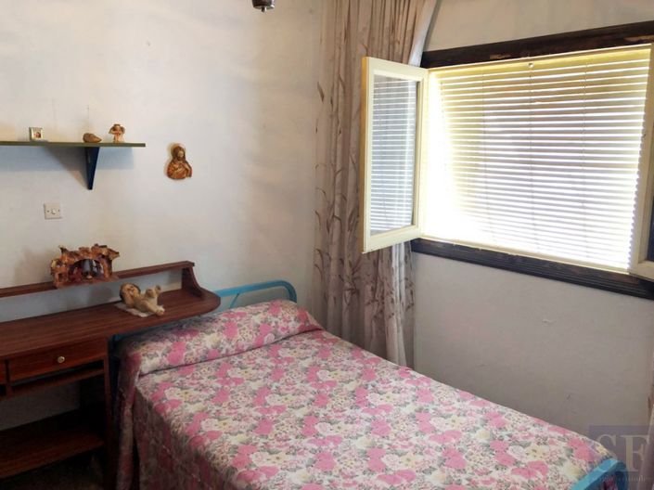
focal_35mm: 28
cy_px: 245
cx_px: 327
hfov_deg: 63.5
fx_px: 529
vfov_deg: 49.7
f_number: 1.8
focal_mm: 3.99
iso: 40
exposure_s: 1/25
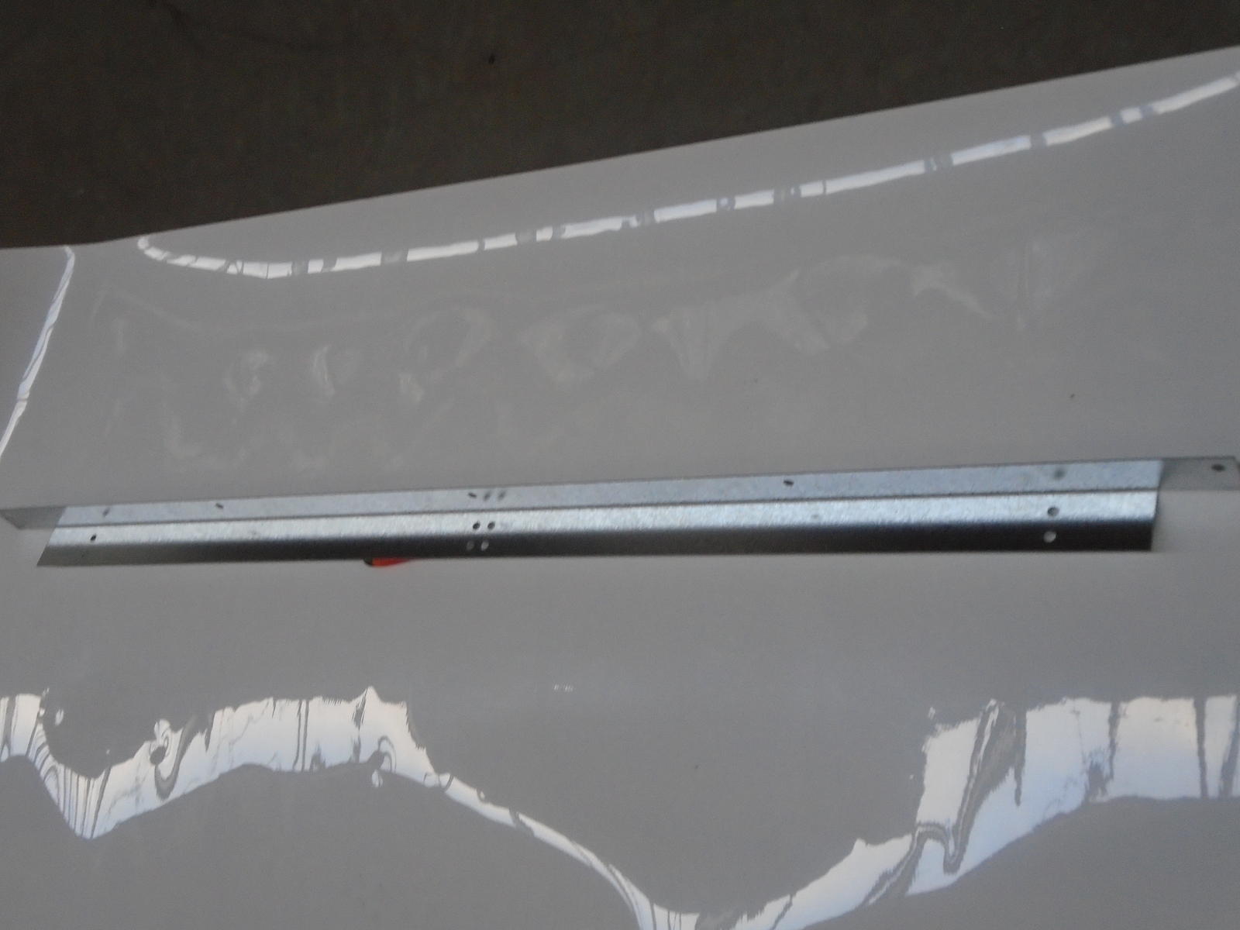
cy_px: 465
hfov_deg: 44.8
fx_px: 1505
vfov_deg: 34.3
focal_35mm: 42
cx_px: 620
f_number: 4.1
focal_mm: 7.4
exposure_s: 1/25
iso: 400
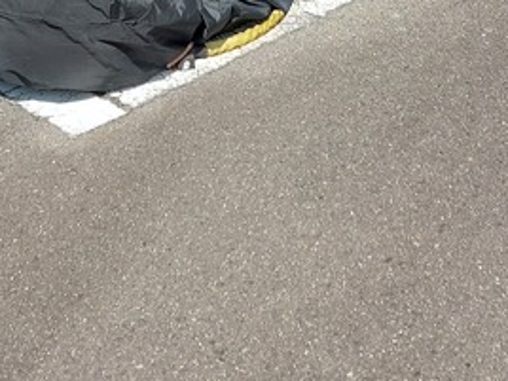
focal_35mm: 86
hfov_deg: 22.7
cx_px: 305
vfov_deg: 15.1
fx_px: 1262
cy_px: -290
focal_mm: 5.23
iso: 25
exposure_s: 1/1037
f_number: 1.8
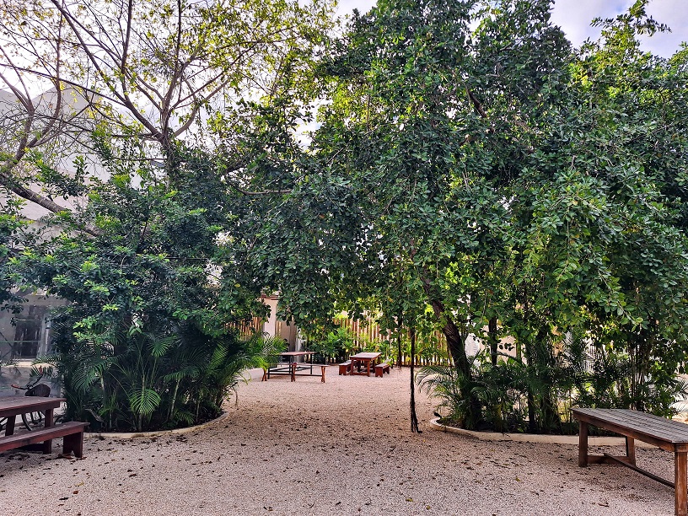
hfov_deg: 73.9
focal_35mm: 23
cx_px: 344
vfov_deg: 58.9
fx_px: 457
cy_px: 258
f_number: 1.8
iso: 40
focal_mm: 5.54
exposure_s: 1/585
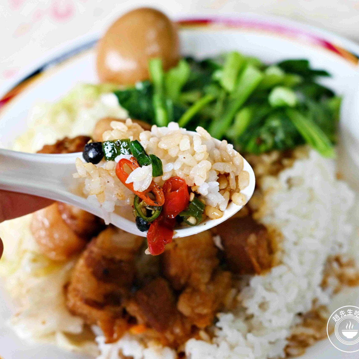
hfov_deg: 18.0
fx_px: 1126
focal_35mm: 96
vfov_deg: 18.1
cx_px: 113
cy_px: 180
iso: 400
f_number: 3.5
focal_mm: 50
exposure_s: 1/200
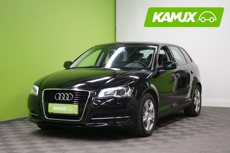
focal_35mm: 70
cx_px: 115
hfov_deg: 28.8
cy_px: 76
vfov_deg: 19.5
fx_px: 447
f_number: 5.6
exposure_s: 1/50
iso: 1000
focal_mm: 70
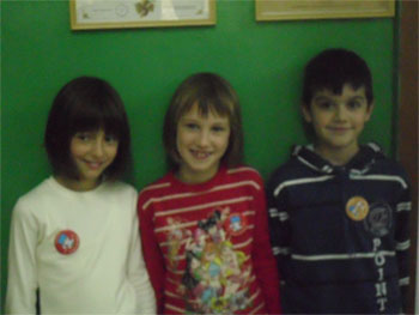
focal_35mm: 66
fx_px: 799
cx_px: 210
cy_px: 158
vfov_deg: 22.3
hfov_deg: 29.4
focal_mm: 11.7
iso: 1600
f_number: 4.6
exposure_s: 1/30
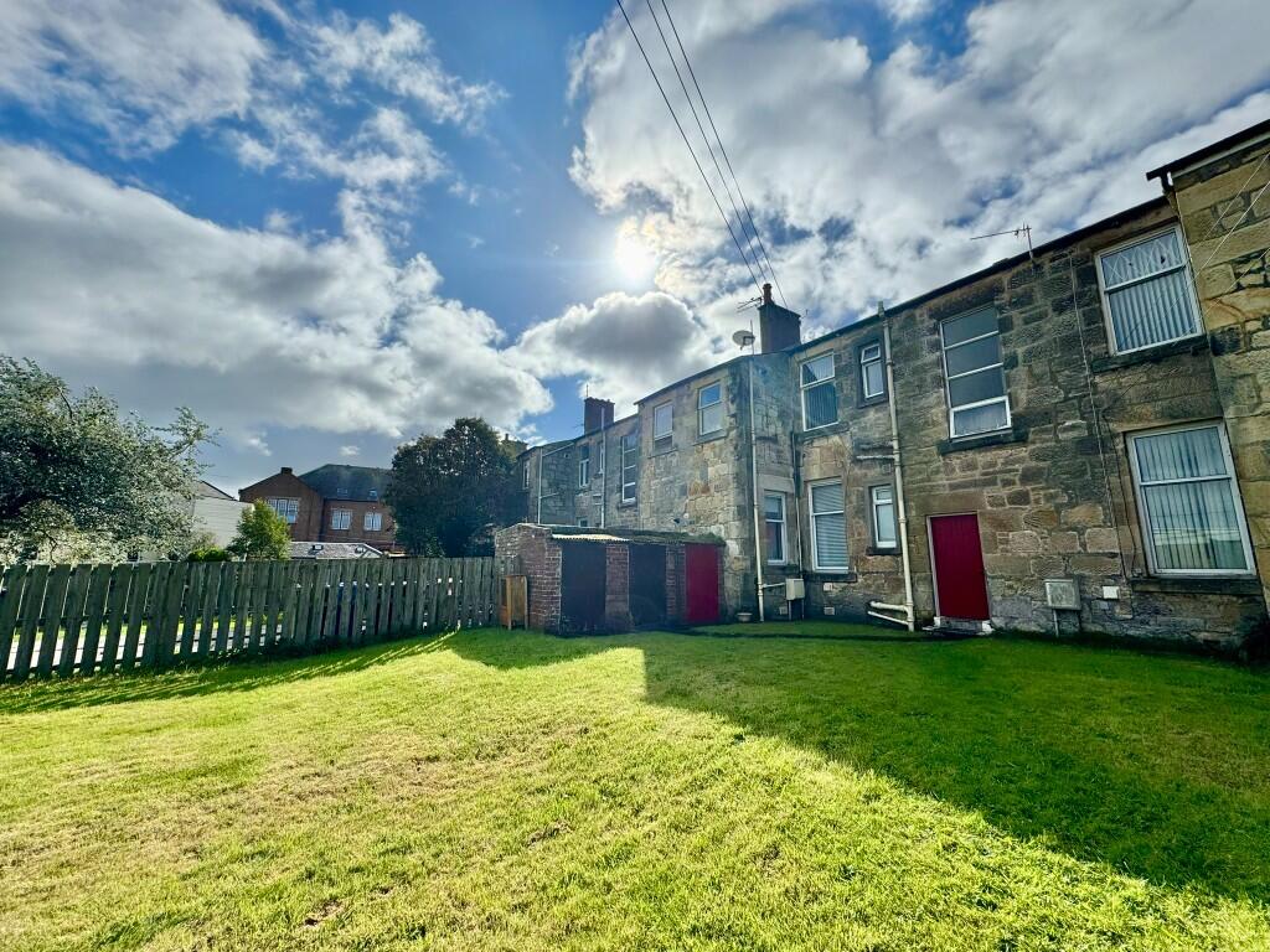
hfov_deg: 102.1
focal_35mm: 14
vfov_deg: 85.7
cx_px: 635
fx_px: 514
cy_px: 476
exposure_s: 1/3906
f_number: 2.2
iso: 32
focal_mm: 2.22
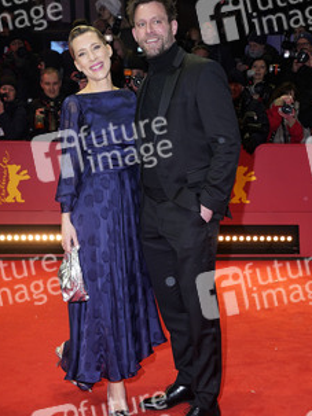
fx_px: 625
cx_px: 142
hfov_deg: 28.0
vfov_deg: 36.8
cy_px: 218
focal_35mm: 52
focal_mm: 41
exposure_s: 1/160
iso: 800
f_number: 5.6
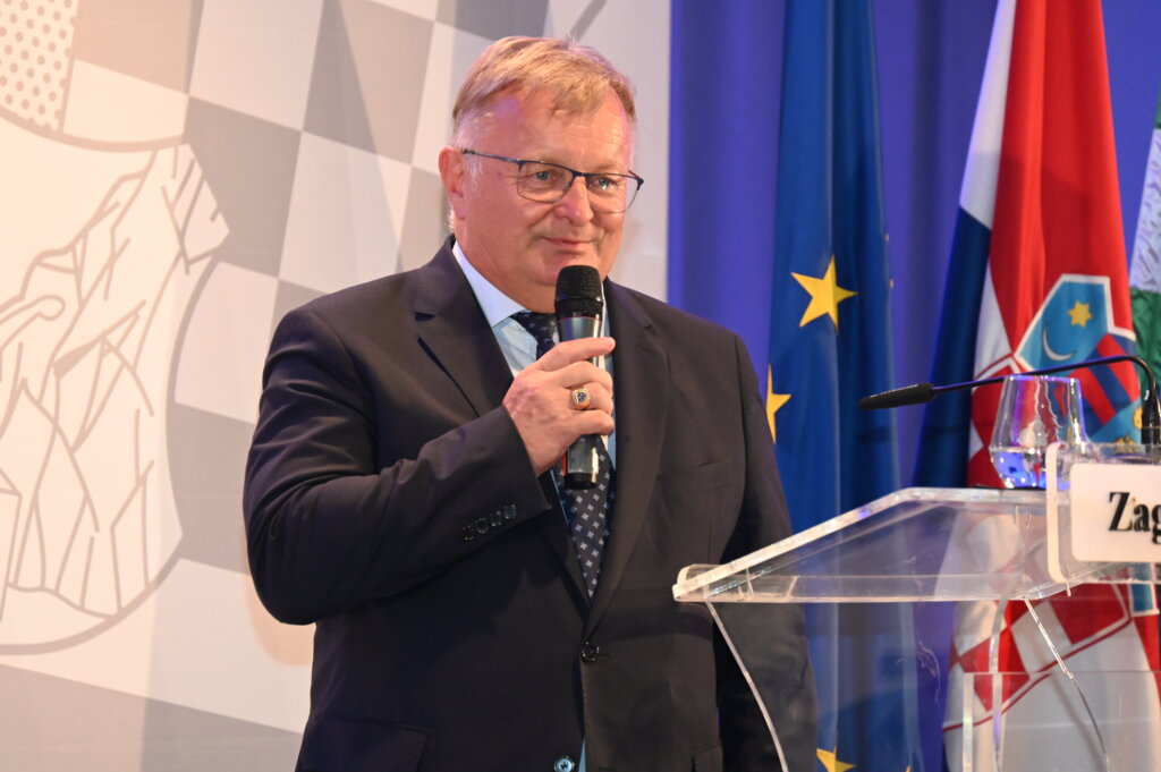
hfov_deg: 11.1
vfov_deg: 7.4
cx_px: 580
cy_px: 386
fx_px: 5961
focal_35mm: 185
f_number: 6.3
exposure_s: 1/200
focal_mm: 185
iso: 8000
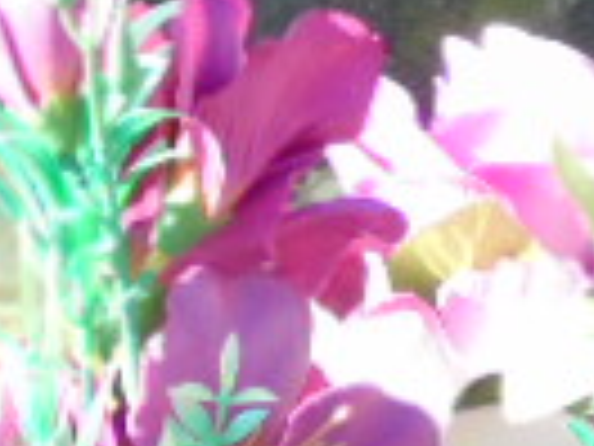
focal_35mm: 785
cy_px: -604
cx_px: 850
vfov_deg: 1.9
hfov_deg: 2.5
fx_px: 13470
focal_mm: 29
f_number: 4.9
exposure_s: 1/125
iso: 160
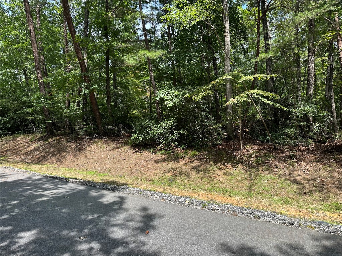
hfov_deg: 71.6
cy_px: 128
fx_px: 237
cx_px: 171
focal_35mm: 24
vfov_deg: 56.8
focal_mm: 6.86
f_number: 1.78
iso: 80
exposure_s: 1/1171
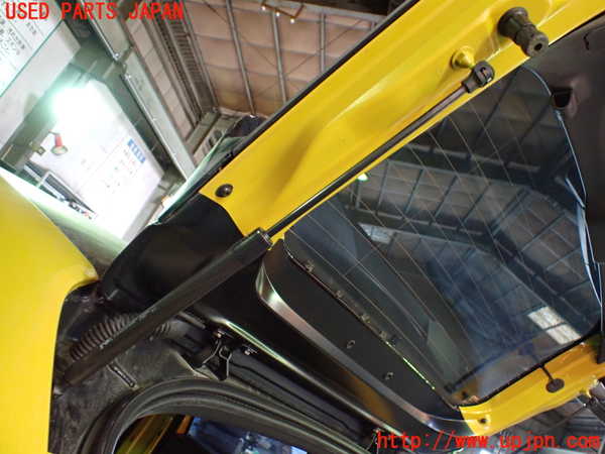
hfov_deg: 60.0
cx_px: 302
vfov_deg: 46.8
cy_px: 227
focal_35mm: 30
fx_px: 524
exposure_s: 1/60
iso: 800
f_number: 2.3
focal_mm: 5.4
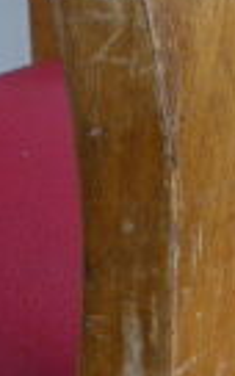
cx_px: -25
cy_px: 113
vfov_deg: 12.4
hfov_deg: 7.7
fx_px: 1732
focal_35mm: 169
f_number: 2.8
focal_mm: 6
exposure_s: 1/60
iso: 125
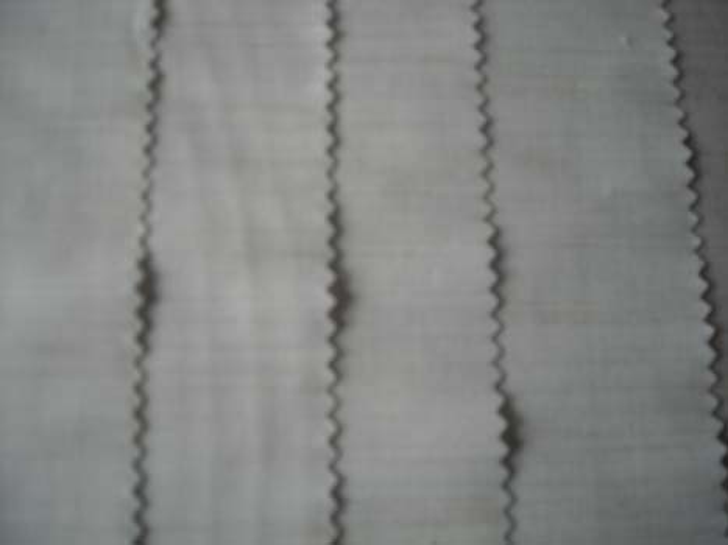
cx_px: 364
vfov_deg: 40.7
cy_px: 272
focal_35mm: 35
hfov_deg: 52.6
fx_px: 736
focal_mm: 5.7
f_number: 2.8
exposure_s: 1/60
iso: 124
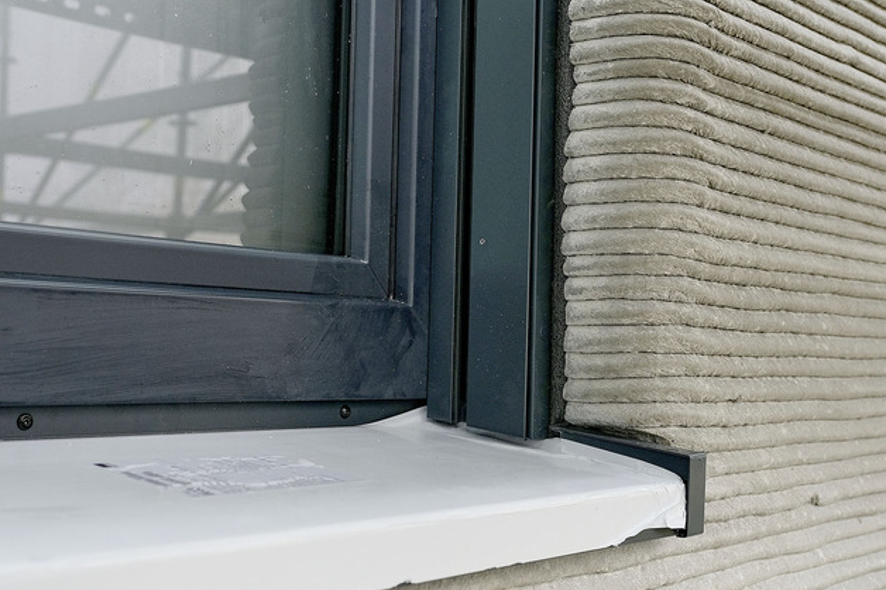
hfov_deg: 39.6
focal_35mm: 50
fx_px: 1230
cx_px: 401
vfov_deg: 27.0
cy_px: 321
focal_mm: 24.2
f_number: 3.6
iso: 800
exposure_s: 1/60
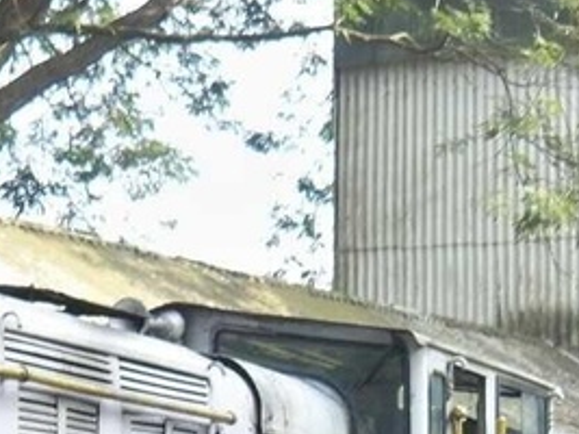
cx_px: 455
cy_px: 660
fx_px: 2374
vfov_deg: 10.1
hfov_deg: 13.8
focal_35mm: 142
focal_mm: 7.9
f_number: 3.1
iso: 100
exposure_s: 1/60
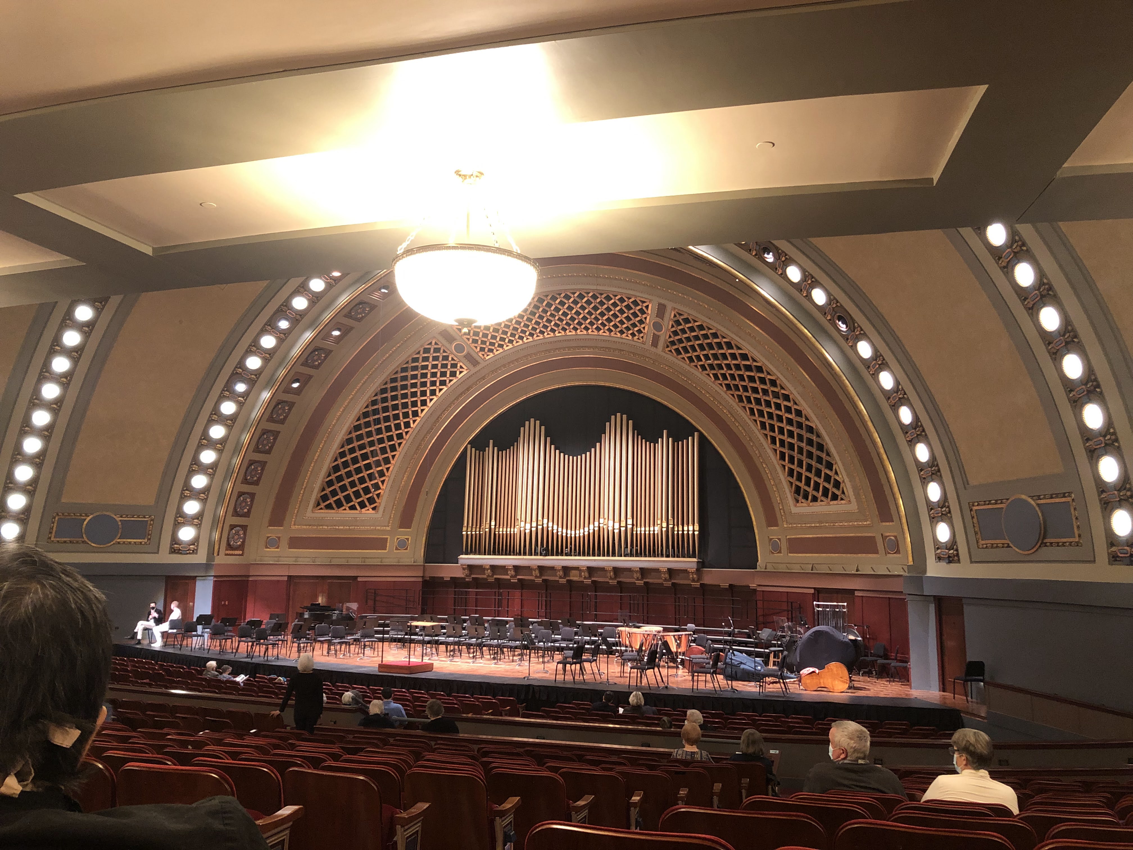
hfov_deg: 63.4
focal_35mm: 28
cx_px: 566
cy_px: 425
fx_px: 916
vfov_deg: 49.7
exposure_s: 1/5
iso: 100
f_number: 1.8
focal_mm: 3.99
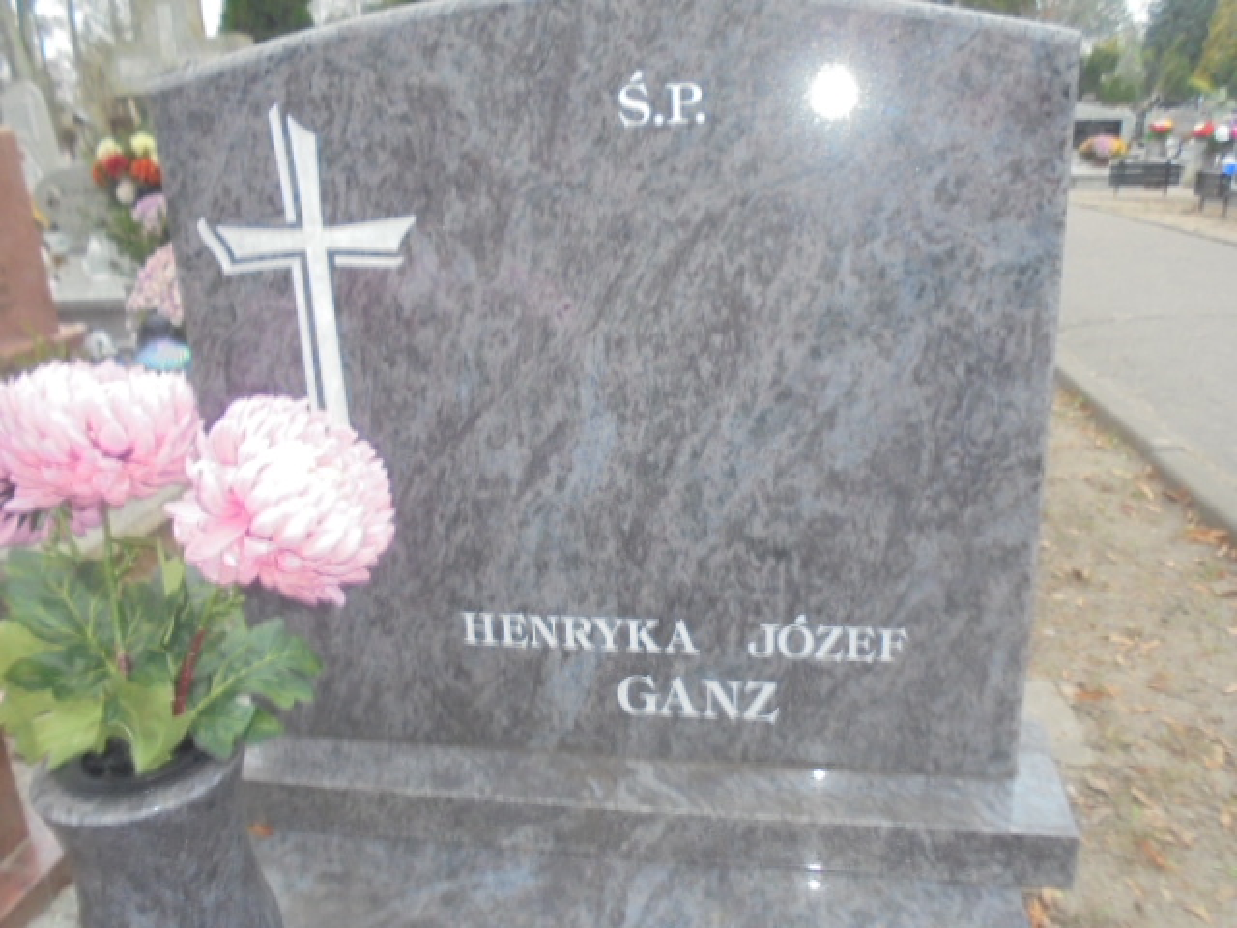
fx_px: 1036
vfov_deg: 48.2
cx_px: 618
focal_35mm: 29
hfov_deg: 61.7
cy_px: 464
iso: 400
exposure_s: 1/10
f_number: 3.7
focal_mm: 5.3
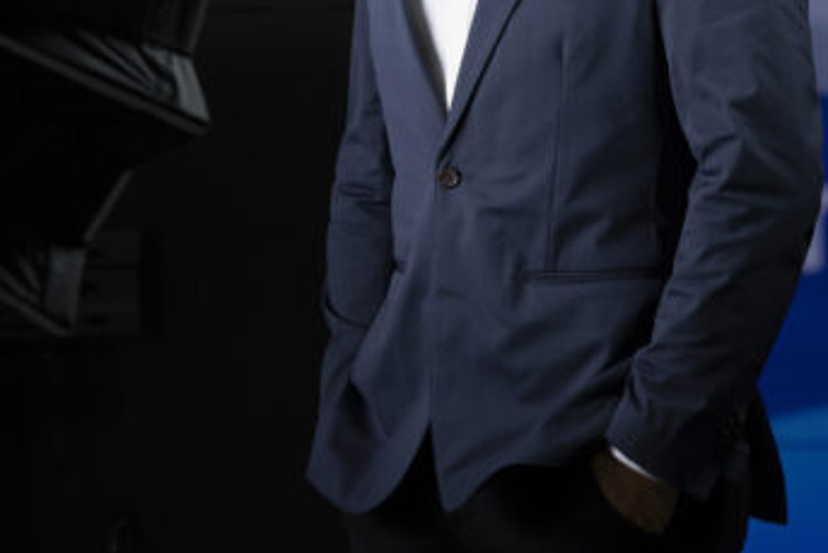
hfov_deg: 5.1
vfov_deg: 3.4
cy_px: -10
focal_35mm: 403
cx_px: 425
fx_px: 9272
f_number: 5.6
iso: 400
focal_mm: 180
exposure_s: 1/80
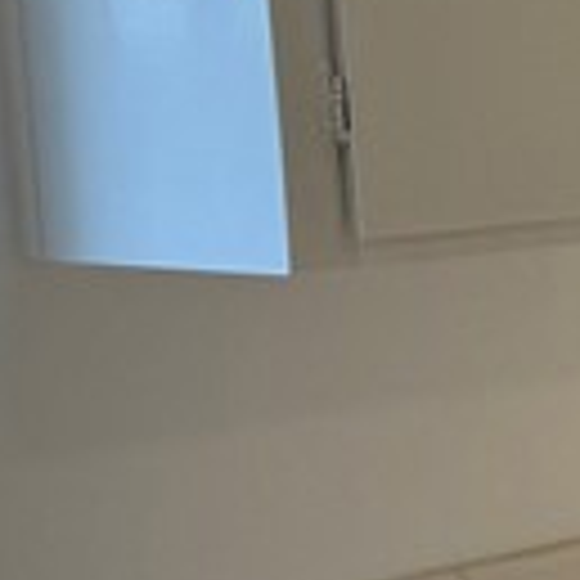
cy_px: 364
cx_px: 1996
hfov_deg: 8.1
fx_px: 3204
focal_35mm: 169
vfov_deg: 10.3
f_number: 1.78
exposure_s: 1/120
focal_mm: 6.76
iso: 80
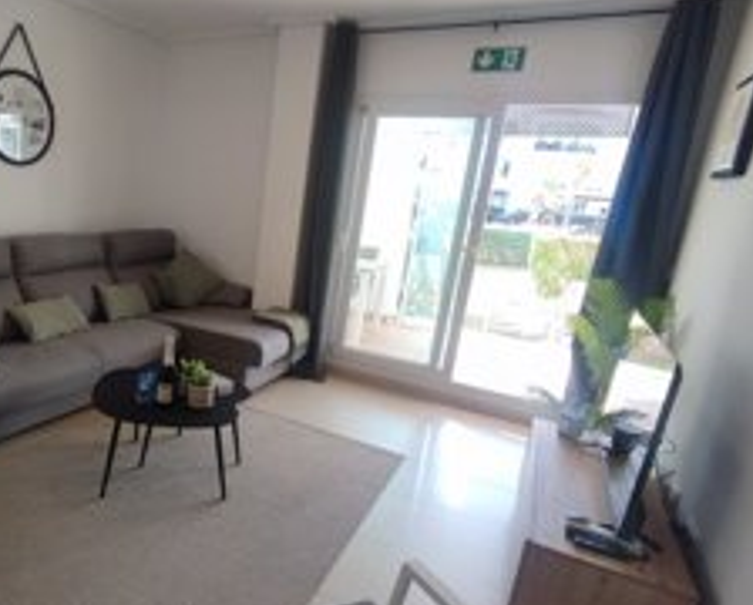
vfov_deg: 56.8
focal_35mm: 25
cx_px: 183
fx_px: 558
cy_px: 329
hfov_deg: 63.8
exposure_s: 1/100
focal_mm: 1.65
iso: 80
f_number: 2.2
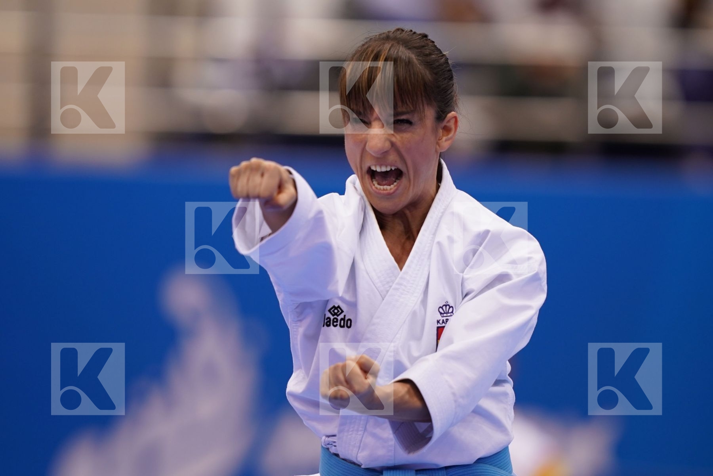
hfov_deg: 3.4
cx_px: 356
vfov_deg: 2.3
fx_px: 11882
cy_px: 238
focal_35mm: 600
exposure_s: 1/500
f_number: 2.8
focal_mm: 400
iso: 640
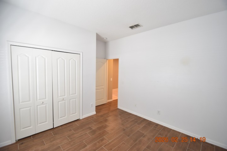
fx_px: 95
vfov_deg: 77.3
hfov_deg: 100.4
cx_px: 114
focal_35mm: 15
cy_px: 76
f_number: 3.5
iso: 800
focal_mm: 10
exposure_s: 1/45
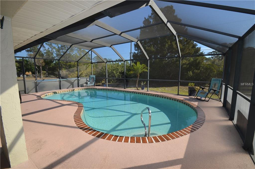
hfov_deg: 100.5
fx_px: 106
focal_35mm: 15
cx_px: 128
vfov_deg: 77.0
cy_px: 84
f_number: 6.3
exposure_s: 1/200
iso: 100
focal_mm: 10
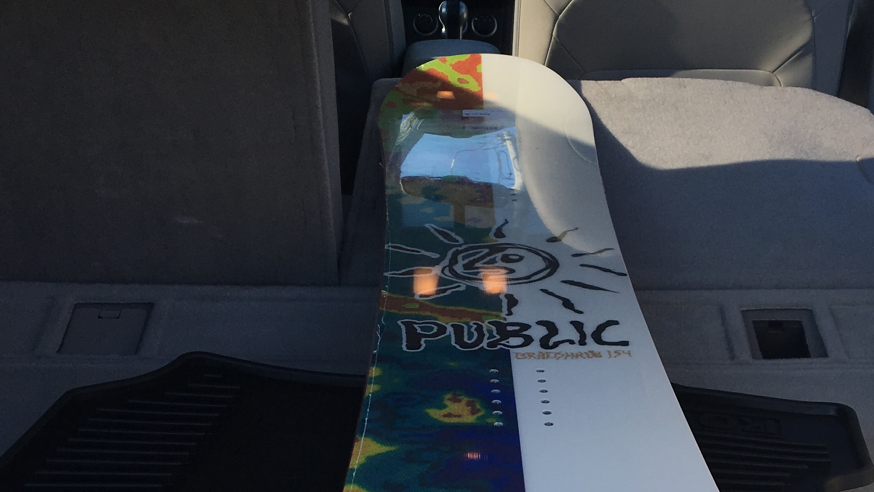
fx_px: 1367
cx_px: 538
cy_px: 443
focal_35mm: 59
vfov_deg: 20.0
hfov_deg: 35.3
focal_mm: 4.15
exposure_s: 1/487
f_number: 2.2
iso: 25
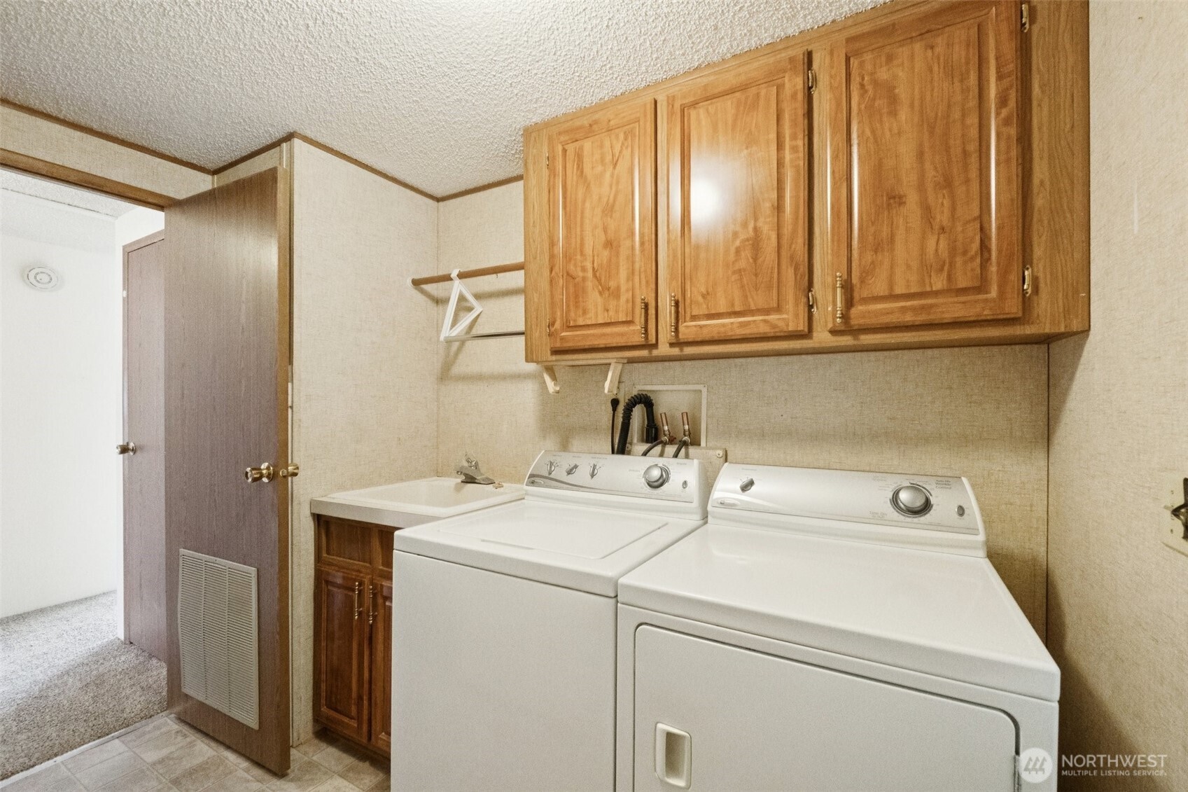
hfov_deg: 100.4
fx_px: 495
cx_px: 594
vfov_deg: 77.3
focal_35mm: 15
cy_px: 396
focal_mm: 10
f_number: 9
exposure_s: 1/20
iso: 6400
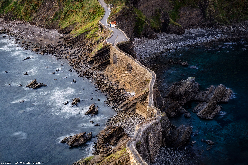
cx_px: 124
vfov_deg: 26.0
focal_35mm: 52
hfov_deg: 38.2
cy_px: 82
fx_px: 358
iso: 100
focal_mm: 52
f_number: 11
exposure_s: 4
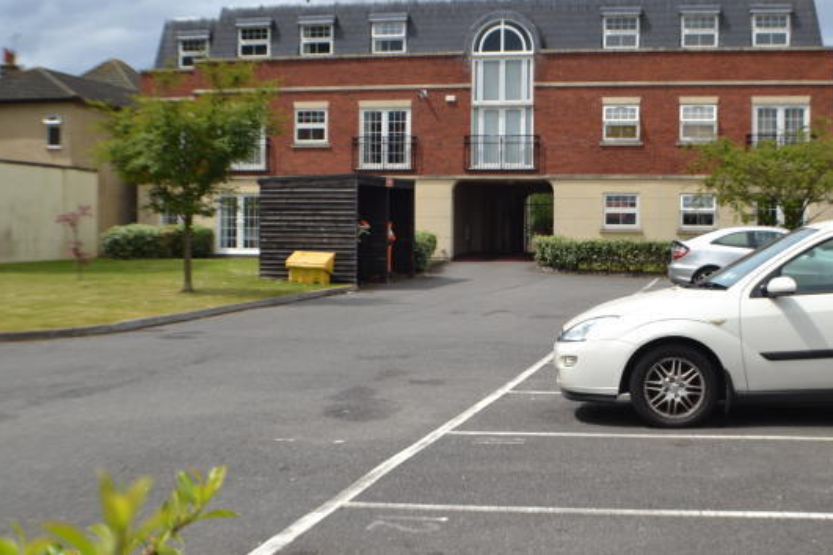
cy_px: 234
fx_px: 1620
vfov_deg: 19.4
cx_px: 420
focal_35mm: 70
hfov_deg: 28.8
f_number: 8
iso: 100
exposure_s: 1/250
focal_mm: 40
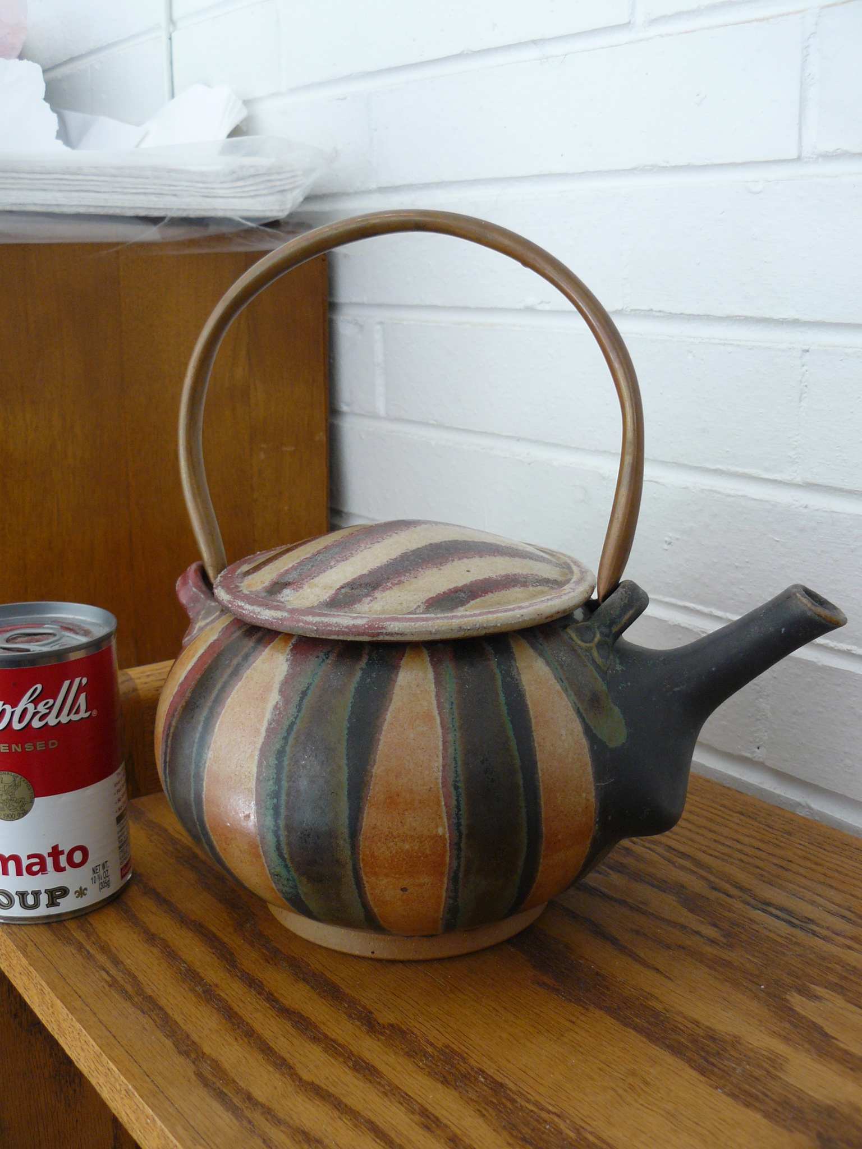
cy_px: 574
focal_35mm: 36
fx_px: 1195
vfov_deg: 51.4
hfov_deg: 39.7
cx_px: 431
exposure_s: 1/30
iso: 100
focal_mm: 6
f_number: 2.8
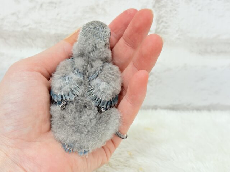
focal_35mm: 52
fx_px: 346
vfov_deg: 28.0
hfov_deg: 36.8
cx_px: 115
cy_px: 86
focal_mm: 5.96
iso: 64
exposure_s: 1/50
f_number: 1.6
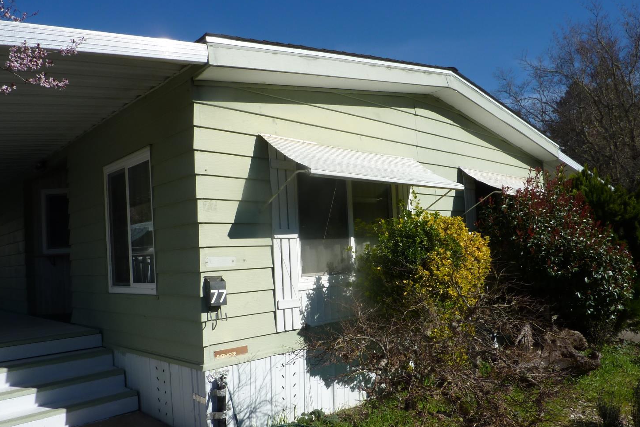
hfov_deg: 67.4
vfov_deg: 47.8
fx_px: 480
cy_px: 245
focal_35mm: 27
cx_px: 328
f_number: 5.6
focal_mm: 4.1
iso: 80
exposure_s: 1/500
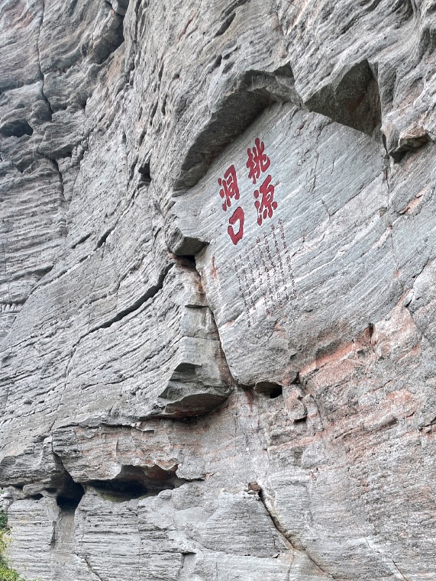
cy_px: 432
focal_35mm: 41
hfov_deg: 35.0
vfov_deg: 44.3
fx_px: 688
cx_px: 173
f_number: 1.6
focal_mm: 4.2
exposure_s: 1/121
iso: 32
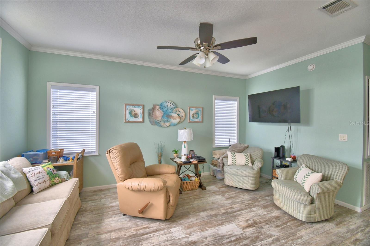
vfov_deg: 77.3
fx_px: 154
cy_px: 123
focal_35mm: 15
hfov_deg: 100.4
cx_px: 185
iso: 280
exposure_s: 1/125
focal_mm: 10
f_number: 4.5
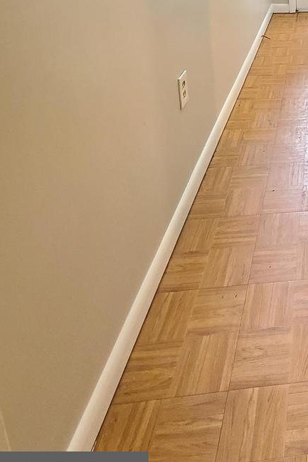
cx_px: 381
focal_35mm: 32
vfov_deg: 45.4
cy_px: -37
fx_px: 410
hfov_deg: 32.8
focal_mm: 2.2
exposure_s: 1/30
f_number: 2.2
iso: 400
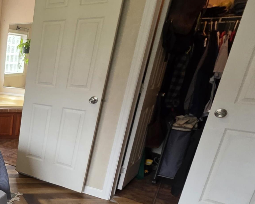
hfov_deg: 38.3
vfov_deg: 42.1
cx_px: -55
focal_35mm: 34
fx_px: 257
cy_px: 152
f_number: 1.9
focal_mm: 2.2
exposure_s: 1/120
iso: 200
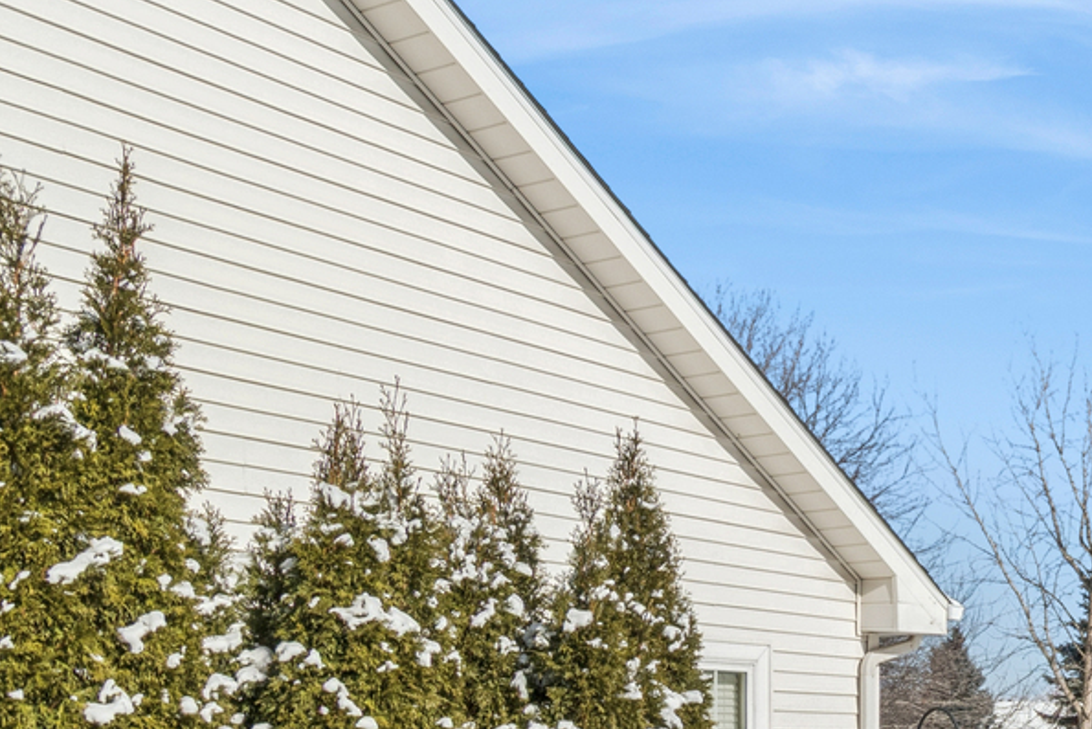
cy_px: 777
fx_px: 1487
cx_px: 1266
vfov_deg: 25.7
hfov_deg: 33.7
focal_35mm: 49
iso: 320
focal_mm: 12
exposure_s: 1/1600
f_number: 8
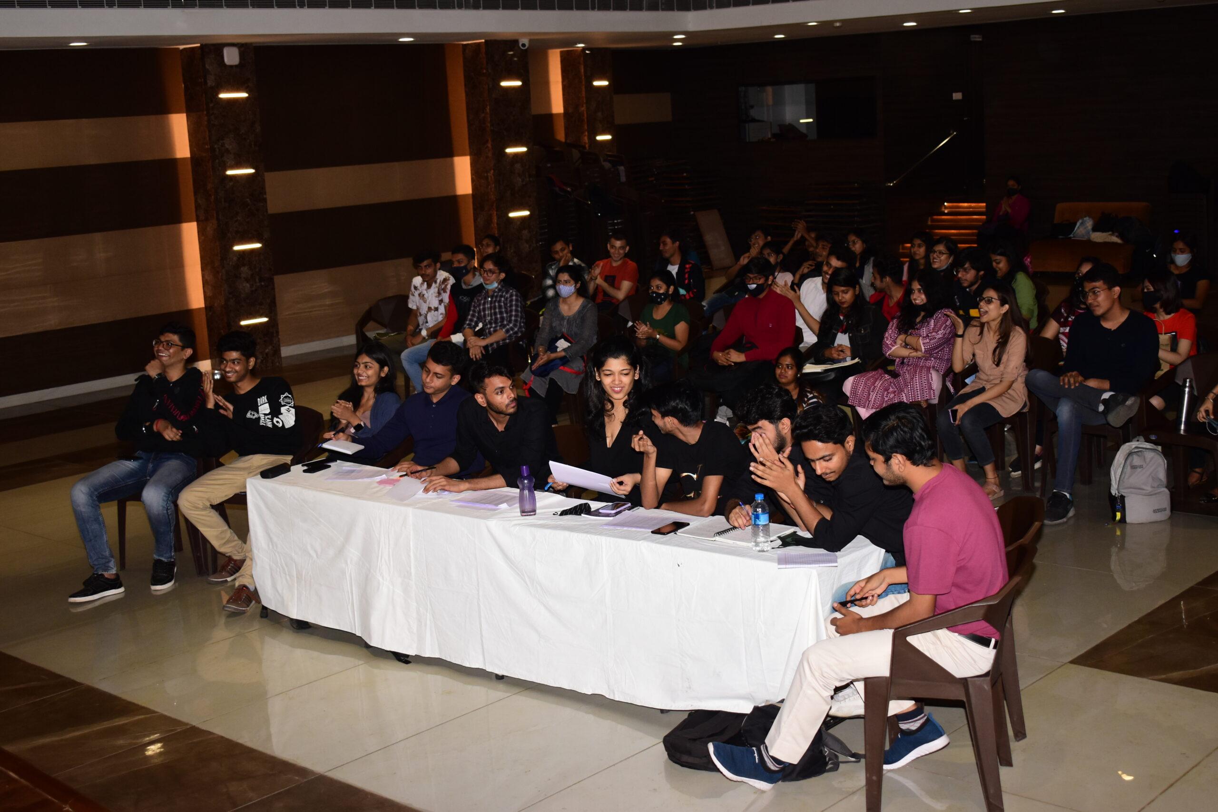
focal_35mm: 46
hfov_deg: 42.3
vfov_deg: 28.9
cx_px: 609
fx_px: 1573
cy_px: 406
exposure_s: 1/160
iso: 800
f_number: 4.2
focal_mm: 31
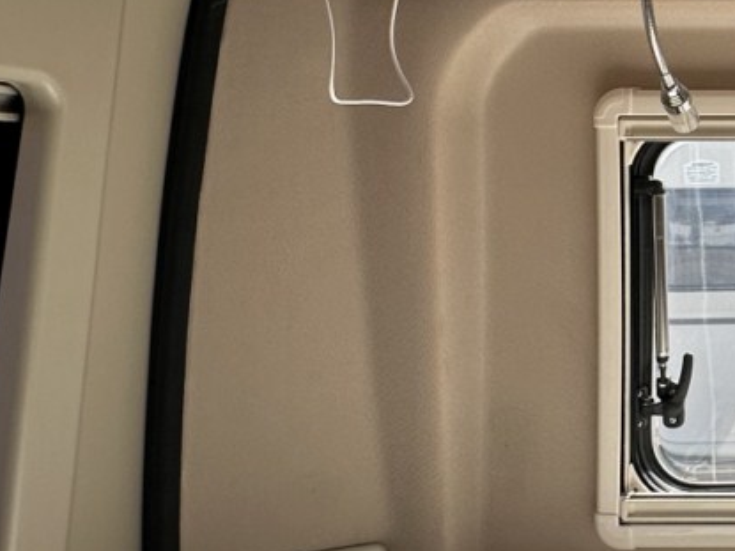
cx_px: 1029
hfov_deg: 27.5
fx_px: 1146
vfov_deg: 26.3
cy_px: 76
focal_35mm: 54
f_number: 2.2
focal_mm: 2.22
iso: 40
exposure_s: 1/428
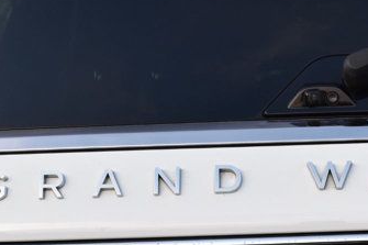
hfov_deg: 18.1
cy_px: 305
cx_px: 366
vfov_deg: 12.1
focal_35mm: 110
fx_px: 1124
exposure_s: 1/50
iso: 400
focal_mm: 24
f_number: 8
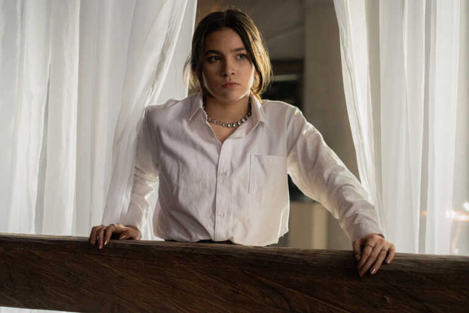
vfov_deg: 13.2
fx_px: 1355
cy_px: 156
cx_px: 234
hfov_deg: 19.6
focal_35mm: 104
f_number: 4
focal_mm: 104
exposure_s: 1/320
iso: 5000
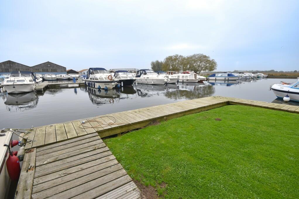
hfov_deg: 100.4
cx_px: 150
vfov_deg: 77.3
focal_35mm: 15
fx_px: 125
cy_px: 100
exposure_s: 1/250
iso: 400
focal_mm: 10
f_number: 8
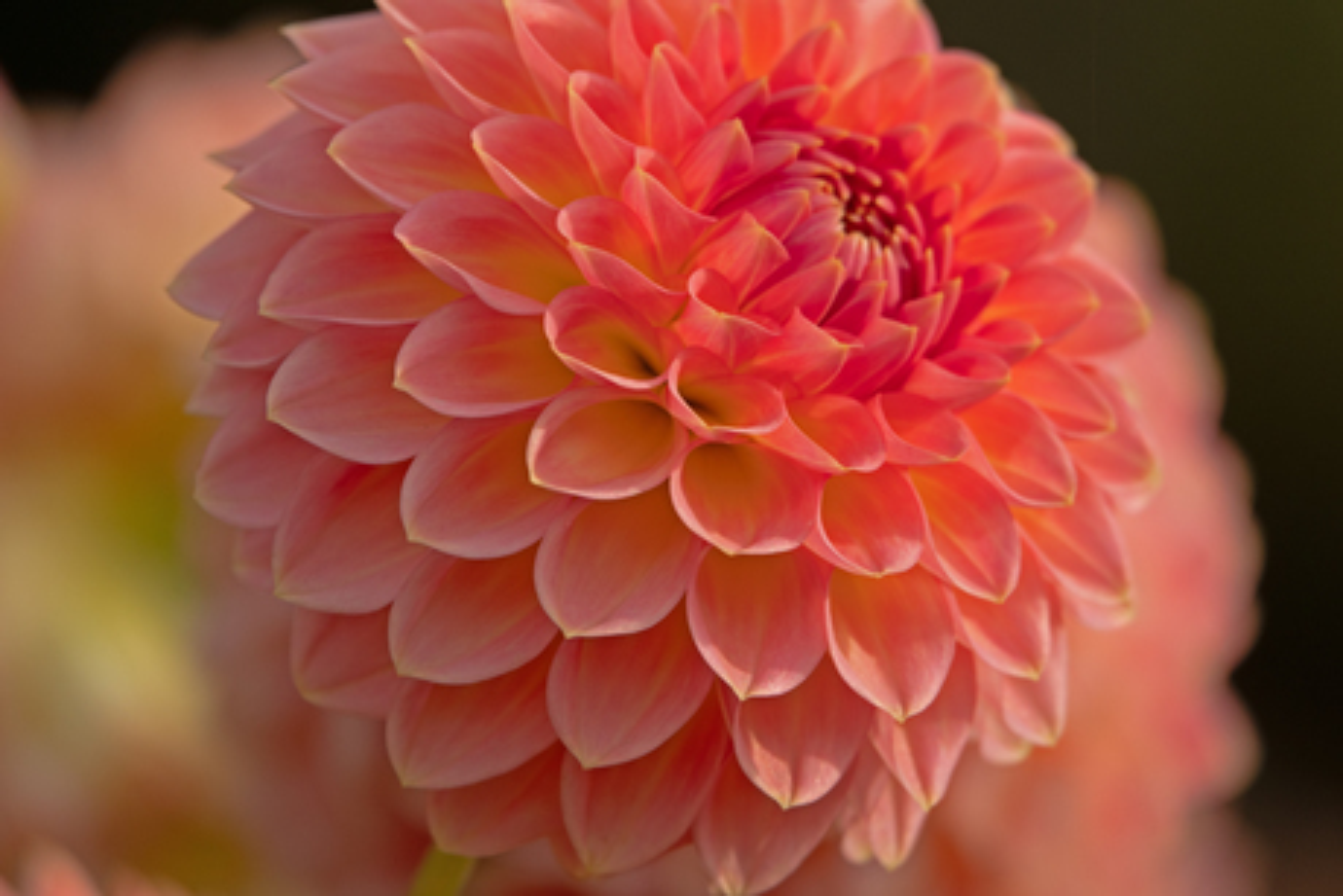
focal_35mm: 517
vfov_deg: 2.7
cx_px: 672
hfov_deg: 4.0
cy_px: 448
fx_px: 19292
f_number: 4
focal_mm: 189.74
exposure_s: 1/640
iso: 125
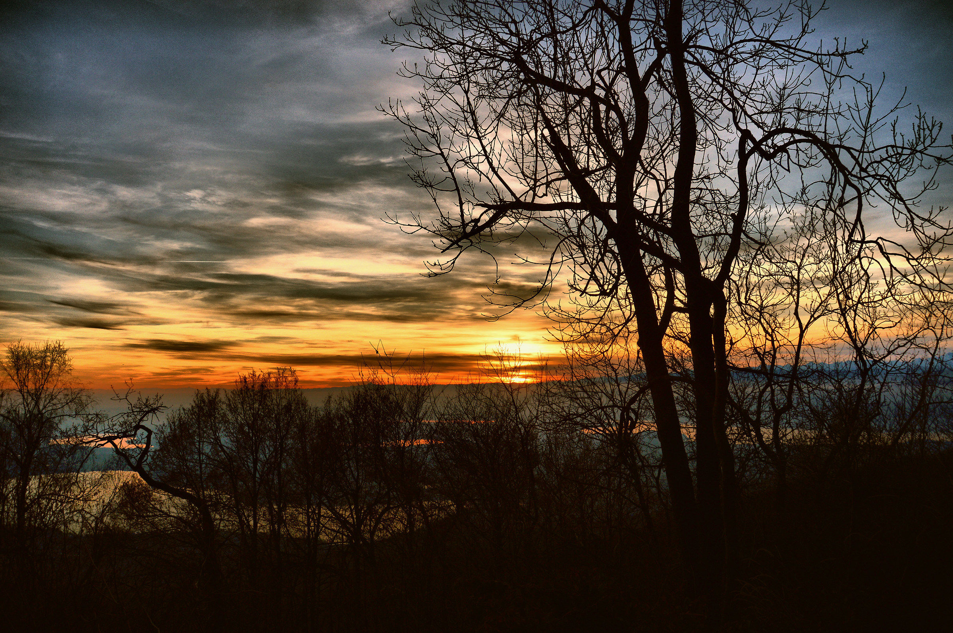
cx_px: 476
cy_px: 316
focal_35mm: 27
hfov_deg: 67.4
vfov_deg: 47.8
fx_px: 714
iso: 200
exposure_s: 1/640
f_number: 6.3
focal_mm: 18
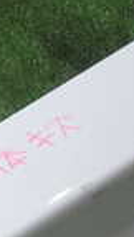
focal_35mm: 173
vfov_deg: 12.0
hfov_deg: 6.6
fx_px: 1093
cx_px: -218
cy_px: 324
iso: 100
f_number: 2.7
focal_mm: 6.83
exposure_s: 1/80
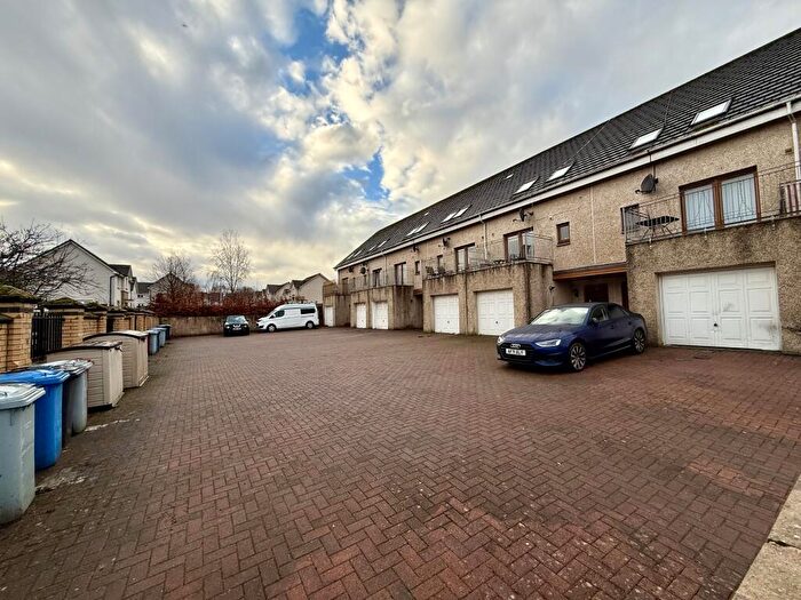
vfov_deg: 85.7
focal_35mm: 14
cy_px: 300
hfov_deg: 102.1
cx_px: 400
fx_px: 324
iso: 64
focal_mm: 2.22
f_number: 2.2
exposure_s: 1/506
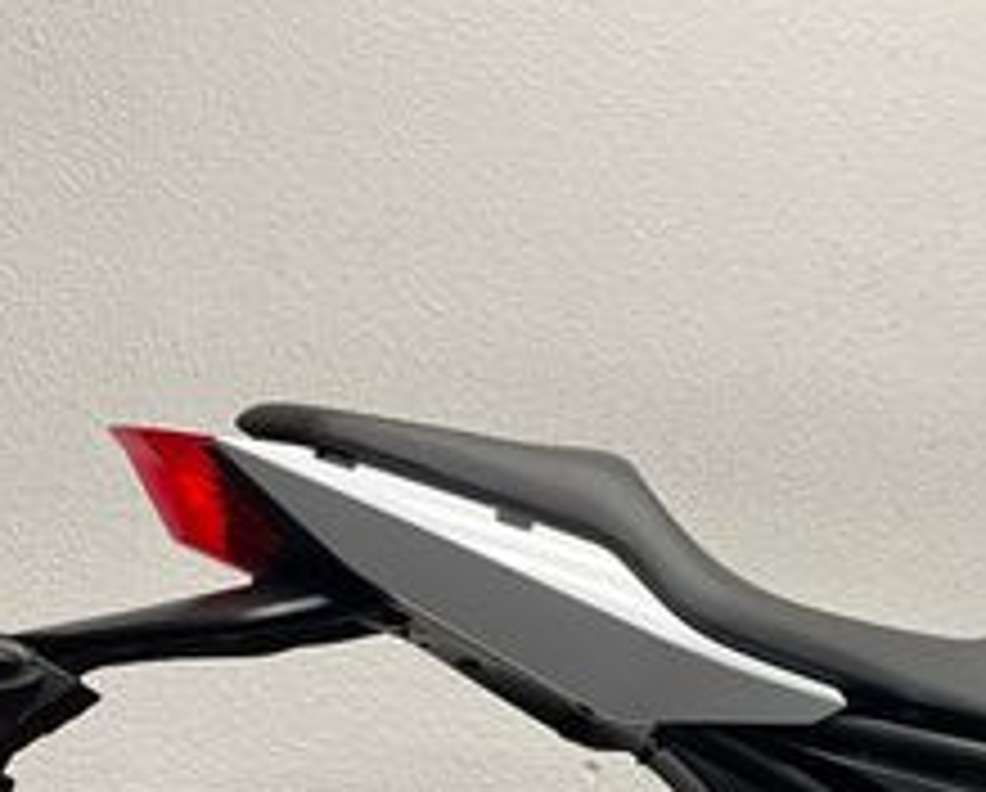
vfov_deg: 20.1
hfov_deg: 24.3
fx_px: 2163
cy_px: 810
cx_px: 1027
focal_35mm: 74
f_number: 1.6
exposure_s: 1/100
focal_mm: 5.1
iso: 125
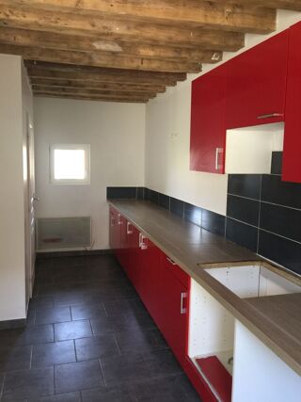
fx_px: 336
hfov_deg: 48.2
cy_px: 201
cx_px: 150
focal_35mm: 29
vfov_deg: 61.7
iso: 64
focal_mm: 4.15
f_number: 2.2
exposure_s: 1/17
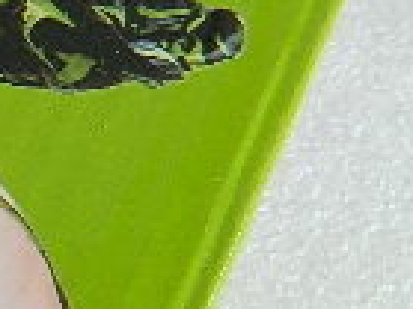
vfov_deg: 12.8
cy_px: 256
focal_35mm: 115
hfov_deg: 13.7
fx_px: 1371
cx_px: -484
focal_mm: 4.5
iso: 110
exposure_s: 1/30
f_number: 3.1
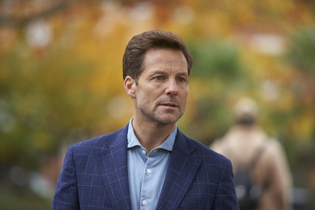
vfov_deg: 6.9
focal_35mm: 200
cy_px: 105
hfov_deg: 10.3
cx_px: 158
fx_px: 1750
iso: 800
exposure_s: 1/400
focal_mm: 200
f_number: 3.2
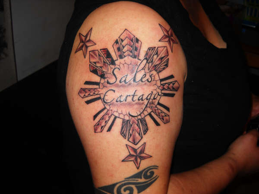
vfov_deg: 35.1
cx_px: 130
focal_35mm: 41
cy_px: 97
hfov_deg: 45.8
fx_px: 307
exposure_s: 1/30
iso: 64
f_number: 3.1
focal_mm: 6.72
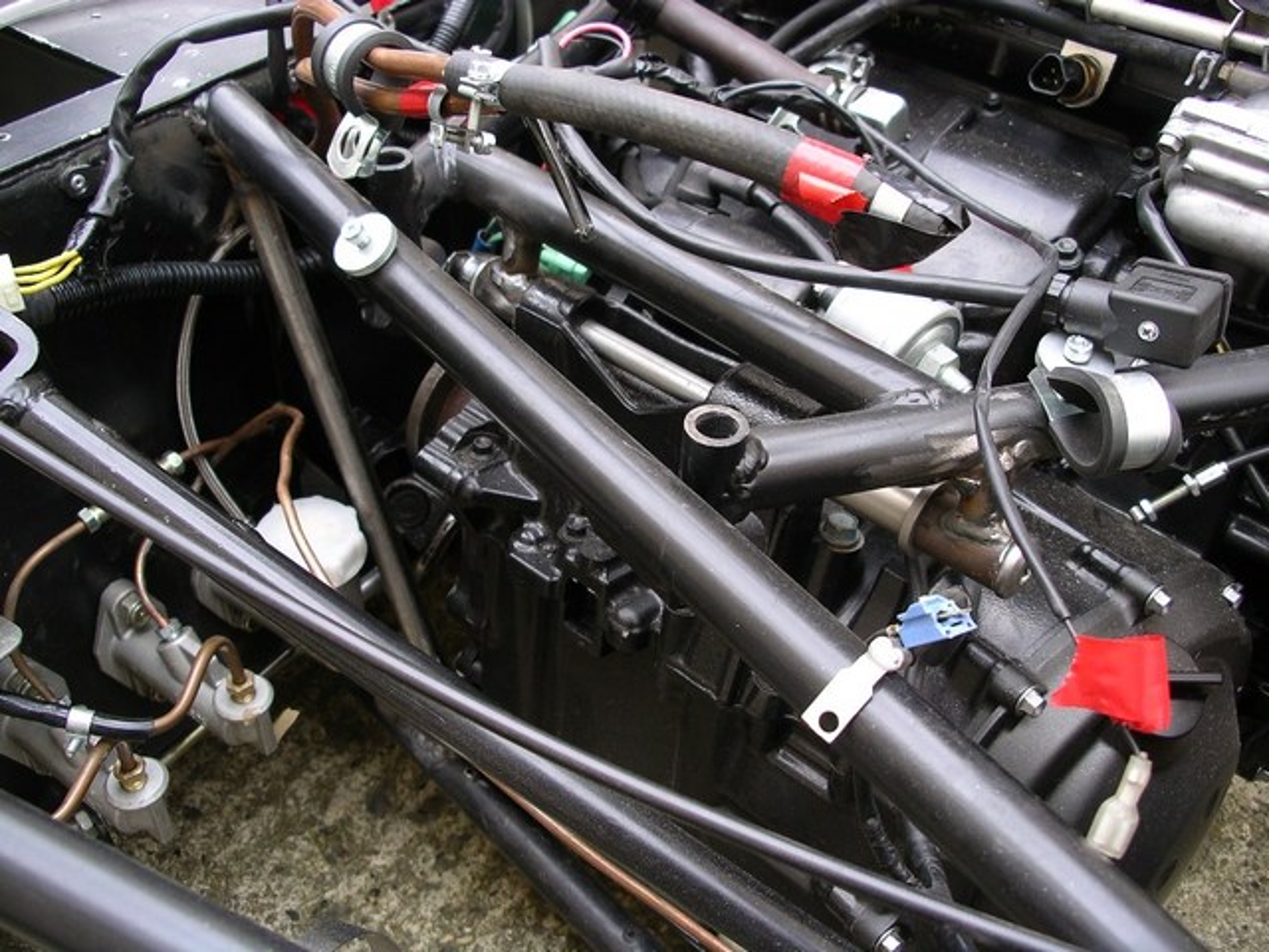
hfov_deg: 50.1
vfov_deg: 38.7
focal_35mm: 37
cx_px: 634
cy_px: 476
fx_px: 1356
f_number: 2.8
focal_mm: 7.8
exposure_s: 1/100
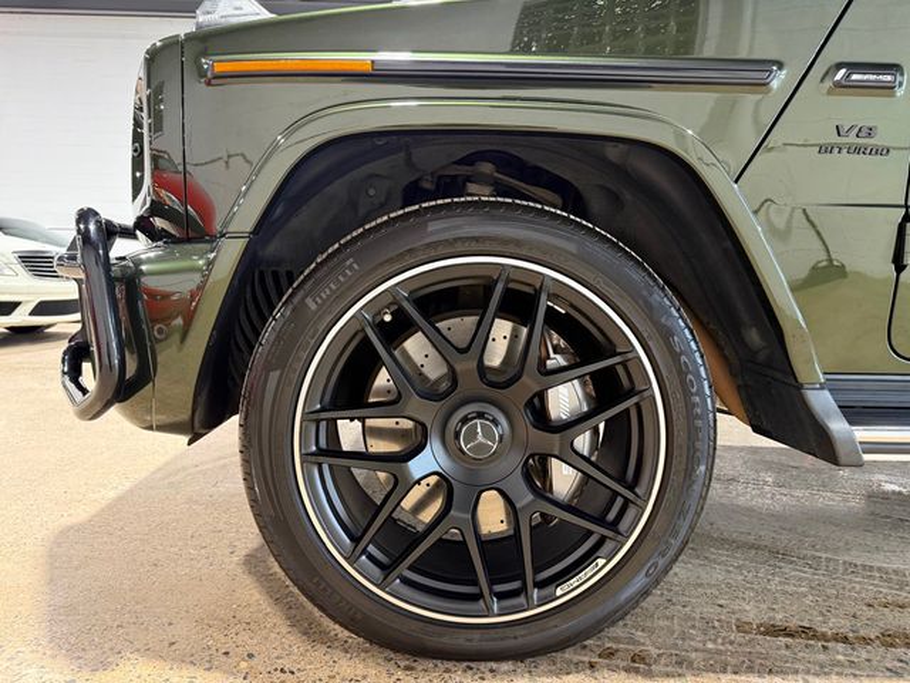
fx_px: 631
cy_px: 342
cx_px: 455
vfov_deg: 56.8
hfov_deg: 71.6
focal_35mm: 24
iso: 400
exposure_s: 1/60
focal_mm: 6.76
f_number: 1.78
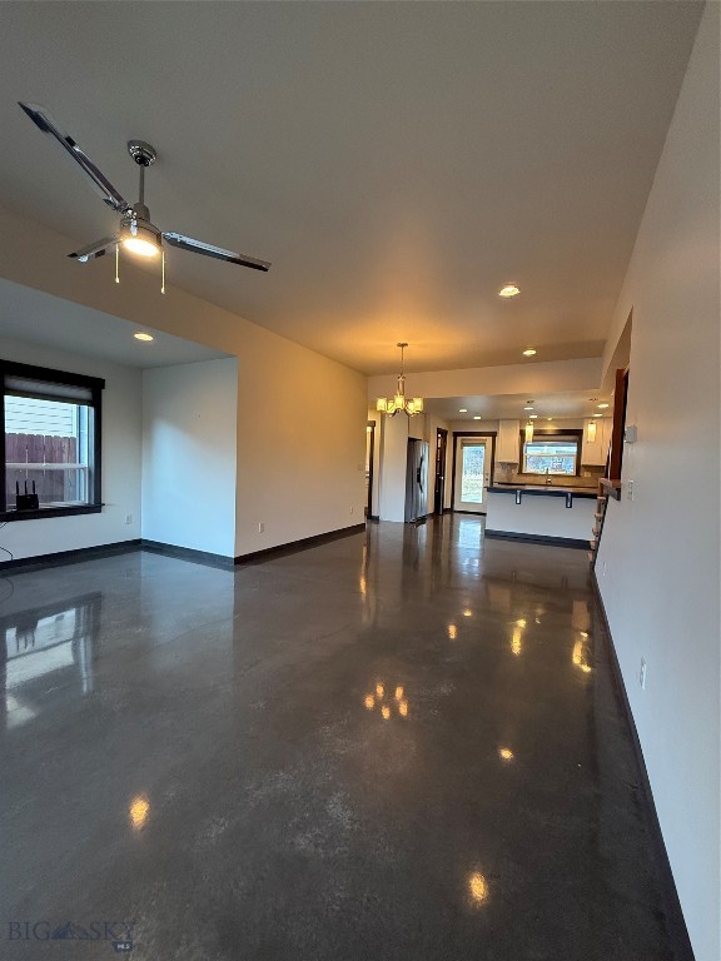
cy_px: 480
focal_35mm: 14
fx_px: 389
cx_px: 360
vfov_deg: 102.1
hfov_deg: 85.7
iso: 400
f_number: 2.2
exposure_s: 1/120
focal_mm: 2.22
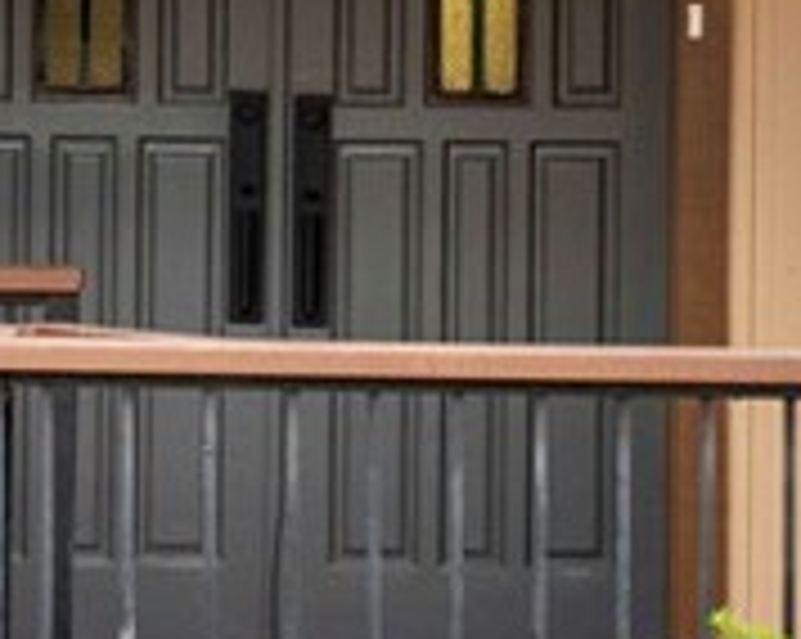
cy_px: -36
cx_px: 32
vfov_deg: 7.3
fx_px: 4997
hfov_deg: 9.1
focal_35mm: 211
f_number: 9
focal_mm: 39
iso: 200
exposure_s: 1/40
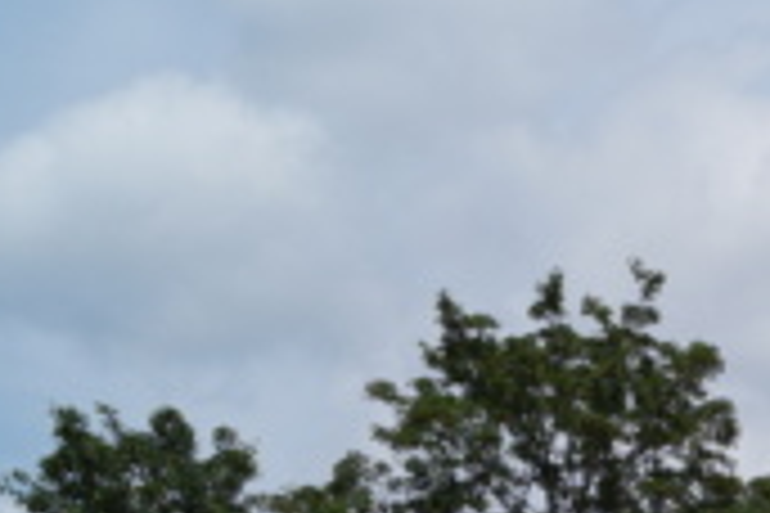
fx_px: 2353
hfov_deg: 16.2
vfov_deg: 11.5
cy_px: 920
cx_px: 1306
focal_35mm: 110
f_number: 10
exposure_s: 1/400
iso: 100
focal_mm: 18
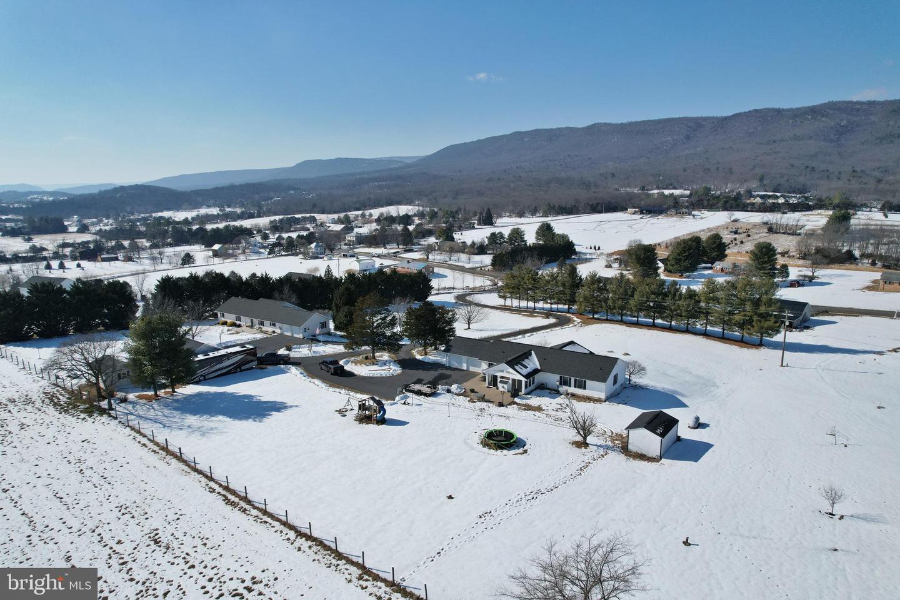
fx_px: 550
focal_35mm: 22
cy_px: 300
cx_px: 450
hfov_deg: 78.6
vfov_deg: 57.2
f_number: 2.8
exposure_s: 1/5000
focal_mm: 8.38
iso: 110
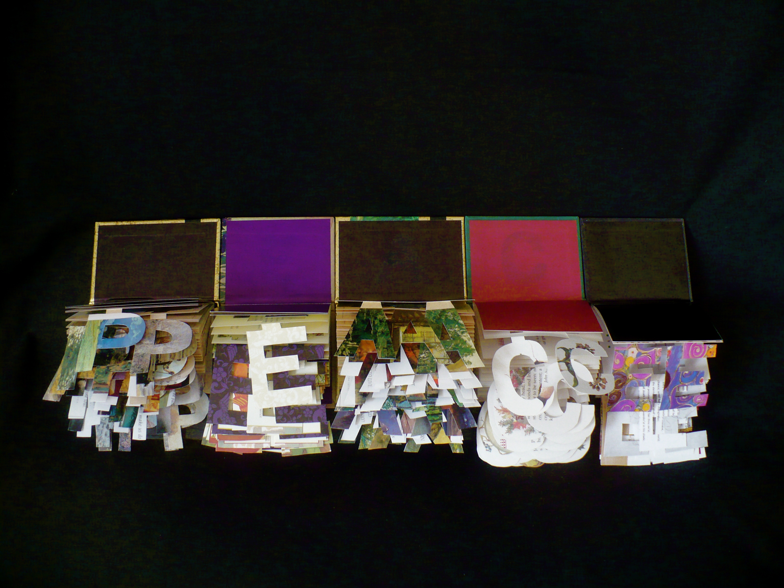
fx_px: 838
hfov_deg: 50.1
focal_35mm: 37
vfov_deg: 38.7
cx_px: 392
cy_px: 294
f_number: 2.8
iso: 200
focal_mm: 6.1
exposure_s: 1/8
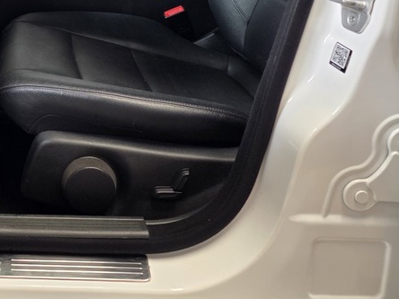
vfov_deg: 25.2
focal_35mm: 53
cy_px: -45
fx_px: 611
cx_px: 13
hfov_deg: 33.5
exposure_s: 1/180
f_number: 1.7
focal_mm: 6.25
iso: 80
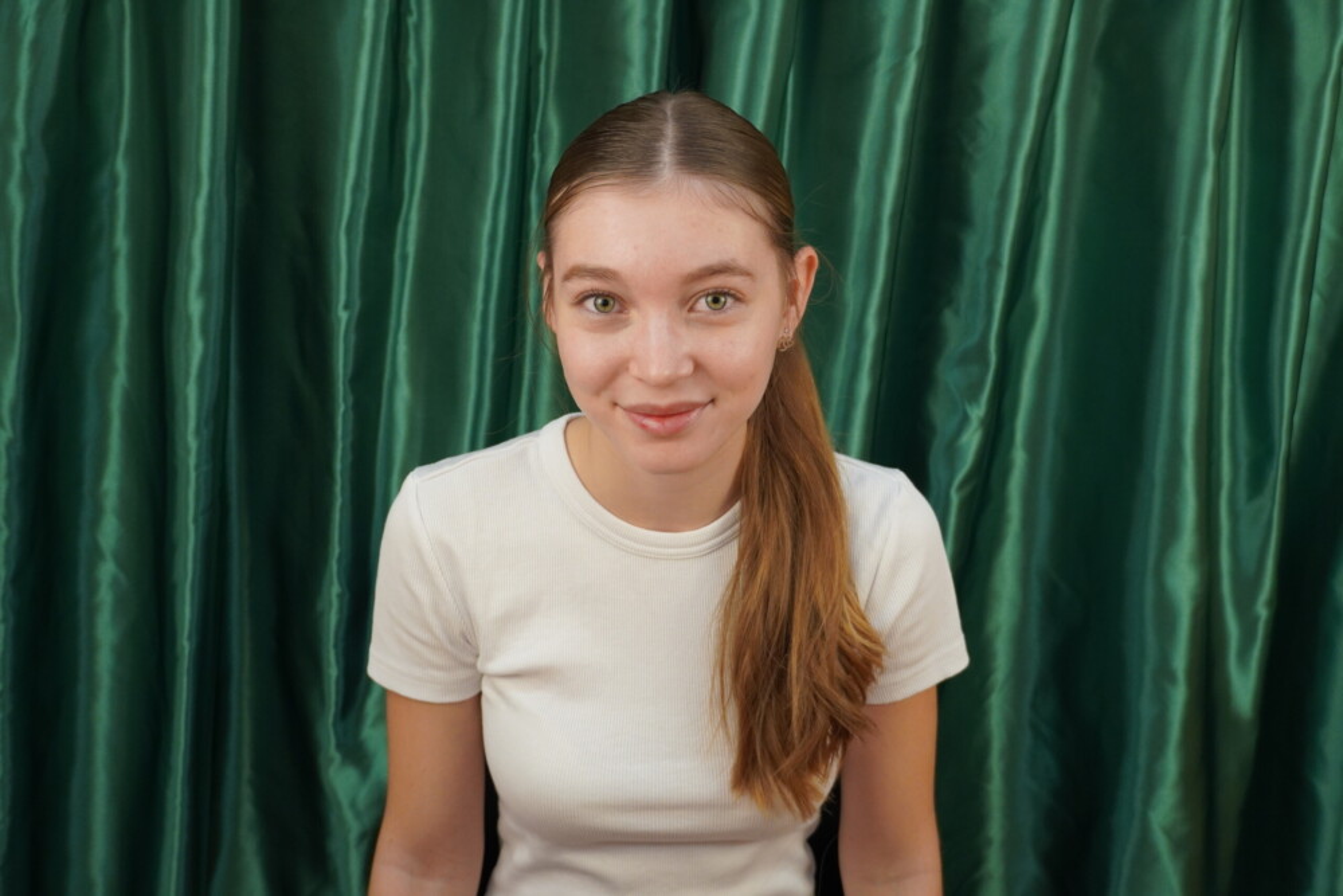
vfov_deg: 30.9
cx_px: 672
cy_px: 448
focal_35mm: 44
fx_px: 1623
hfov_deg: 45.0
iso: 800
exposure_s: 1/160
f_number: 4.5
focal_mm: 29
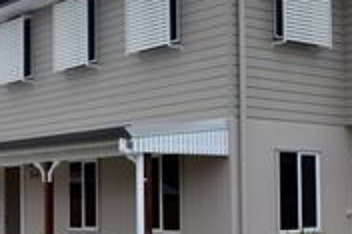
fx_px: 781
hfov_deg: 25.4
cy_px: 155
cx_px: 158
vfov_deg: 17.0
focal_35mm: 80
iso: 100
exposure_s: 1/320
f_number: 6.3
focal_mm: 20
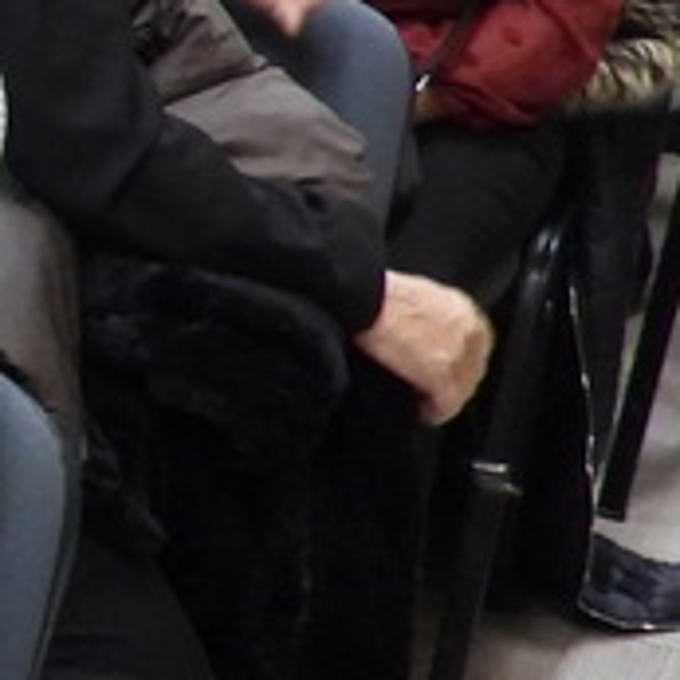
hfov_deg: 9.5
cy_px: 59
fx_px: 3267
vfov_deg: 11.8
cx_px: -1297
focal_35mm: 147
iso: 400
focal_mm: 4.3
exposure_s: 1/20
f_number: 2.8
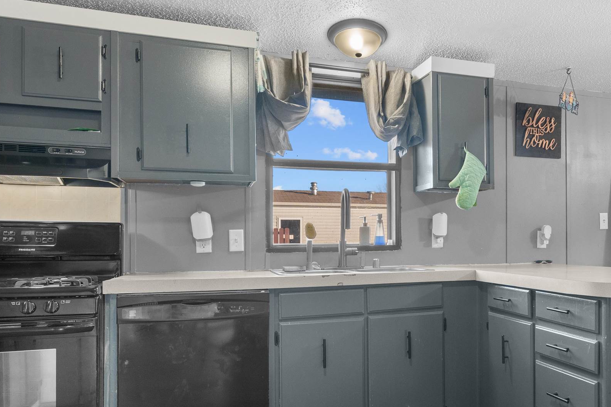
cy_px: 251
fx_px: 492
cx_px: 425
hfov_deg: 61.5
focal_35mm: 29
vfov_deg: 44.6
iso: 640
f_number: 7.1
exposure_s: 1/5
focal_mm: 15
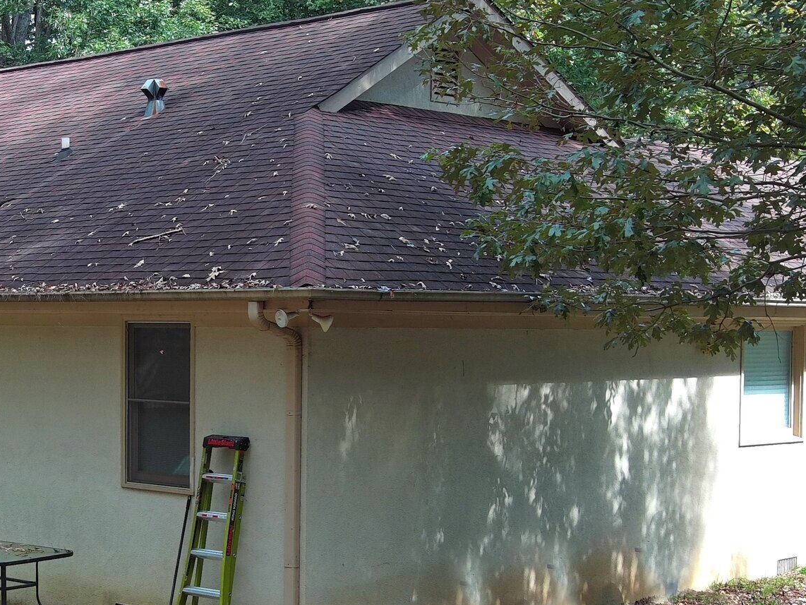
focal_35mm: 75
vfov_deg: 19.6
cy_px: 406
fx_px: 1747
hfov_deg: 25.5
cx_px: 155
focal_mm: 10.57
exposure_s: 1/25.1
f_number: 2.8
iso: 106
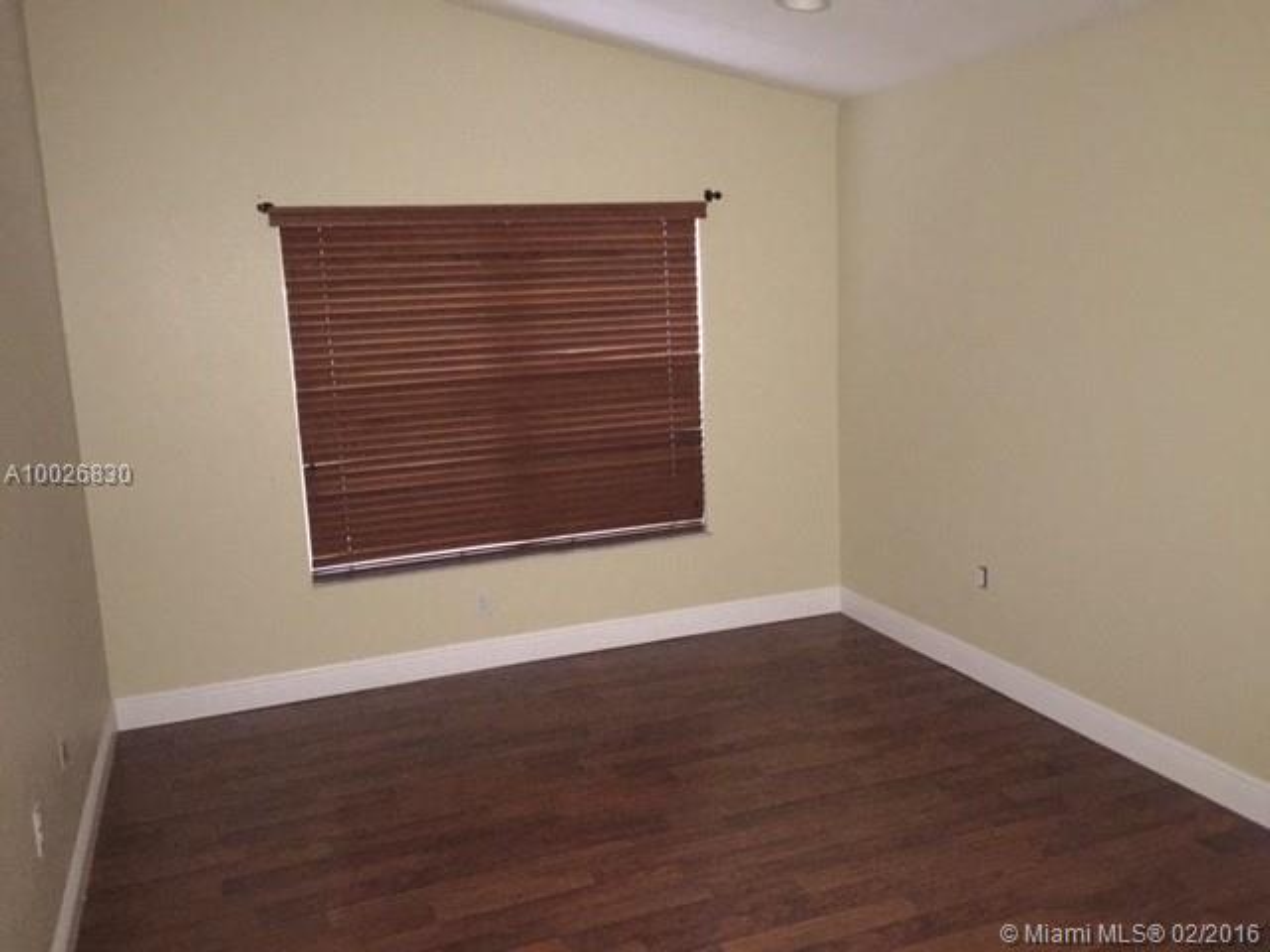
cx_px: 635
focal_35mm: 29
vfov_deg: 48.2
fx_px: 1064
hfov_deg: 61.7
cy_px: 476
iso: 800
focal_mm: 4.15
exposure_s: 1/16
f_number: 2.2
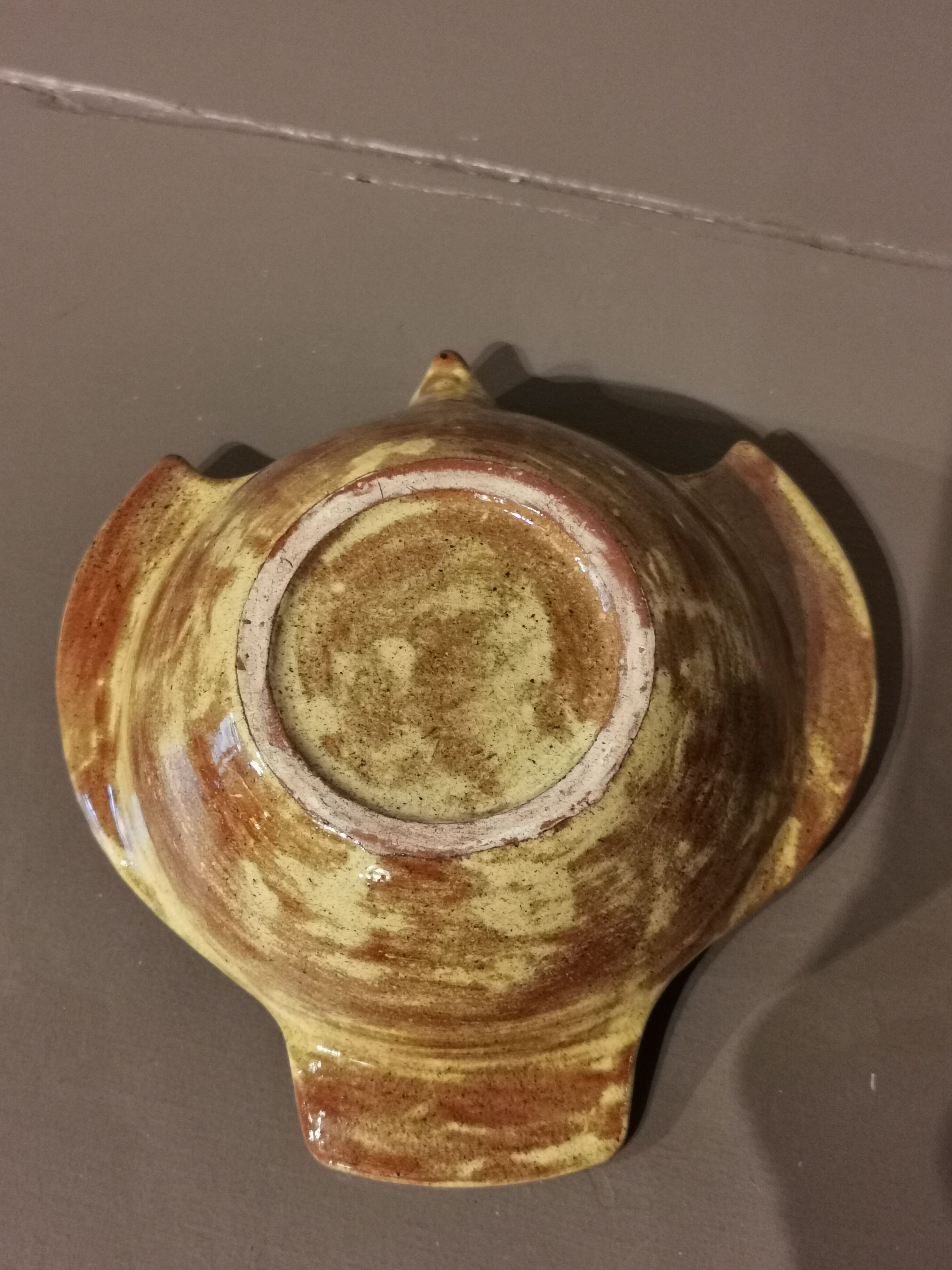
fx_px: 1650
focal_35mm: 45
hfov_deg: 32.2
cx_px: 476
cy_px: 635
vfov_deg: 42.1
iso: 320
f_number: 1.6
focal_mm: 5.56
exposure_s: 1/50
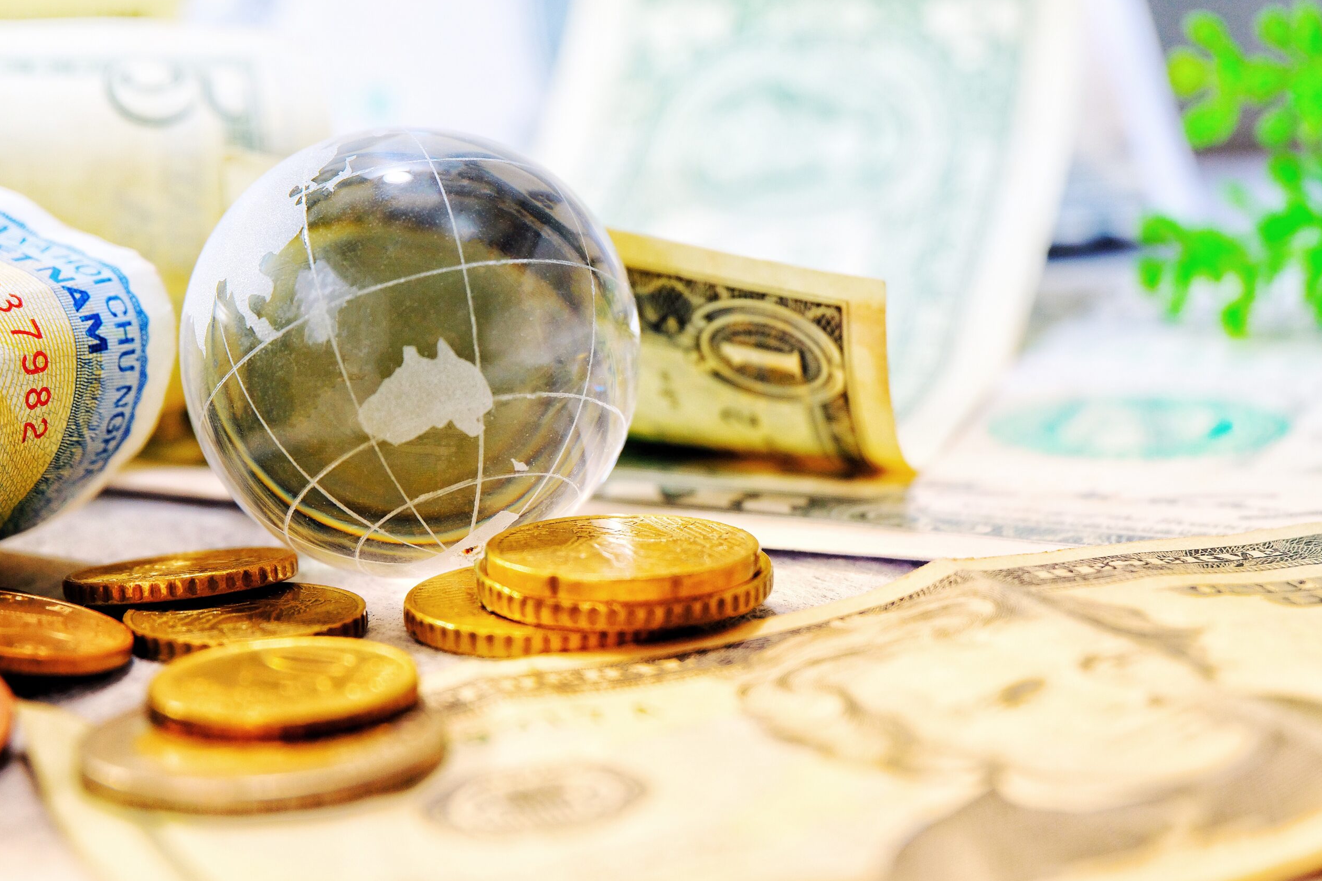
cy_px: 442
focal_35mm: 64
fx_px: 2350
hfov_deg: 31.4
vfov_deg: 21.2
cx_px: 653
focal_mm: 41.8
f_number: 5.6
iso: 800
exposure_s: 1/45
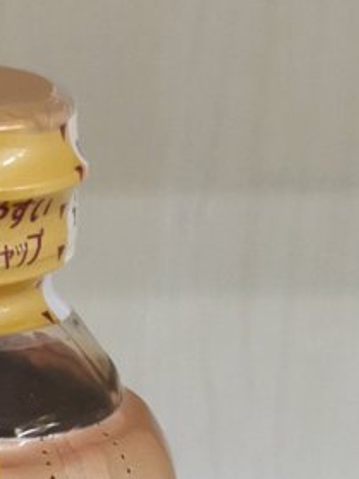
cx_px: -72
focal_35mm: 149
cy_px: 654
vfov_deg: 12.8
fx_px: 2062
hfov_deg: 9.8
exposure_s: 1/50
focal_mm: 5.56
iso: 125
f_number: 1.6
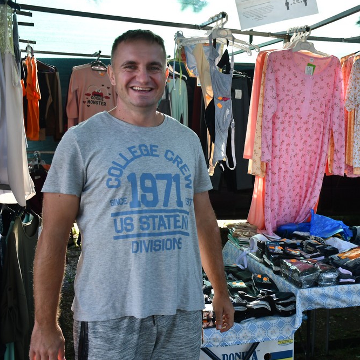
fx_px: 553
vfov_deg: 36.1
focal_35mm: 47
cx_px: 241
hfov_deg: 35.7
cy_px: 178
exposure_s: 1/250
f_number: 3.8
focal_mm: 24
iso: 560
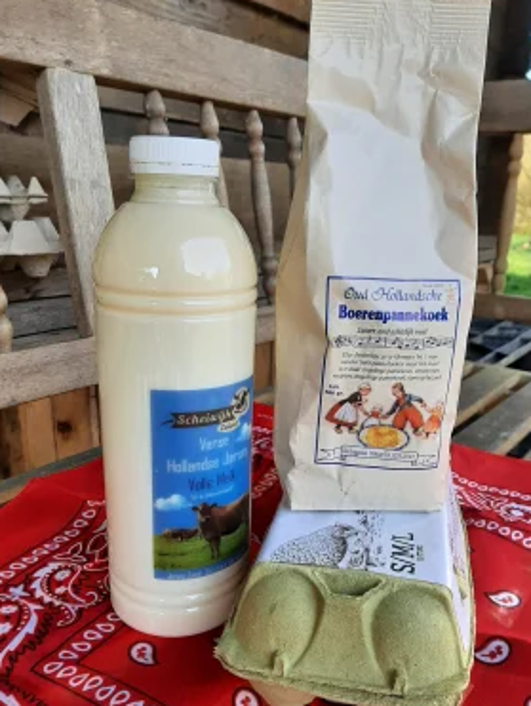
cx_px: 276
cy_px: 371
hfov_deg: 49.8
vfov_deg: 63.4
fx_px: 572
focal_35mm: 28
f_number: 1.7
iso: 40
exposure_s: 1/475
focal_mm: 3.93
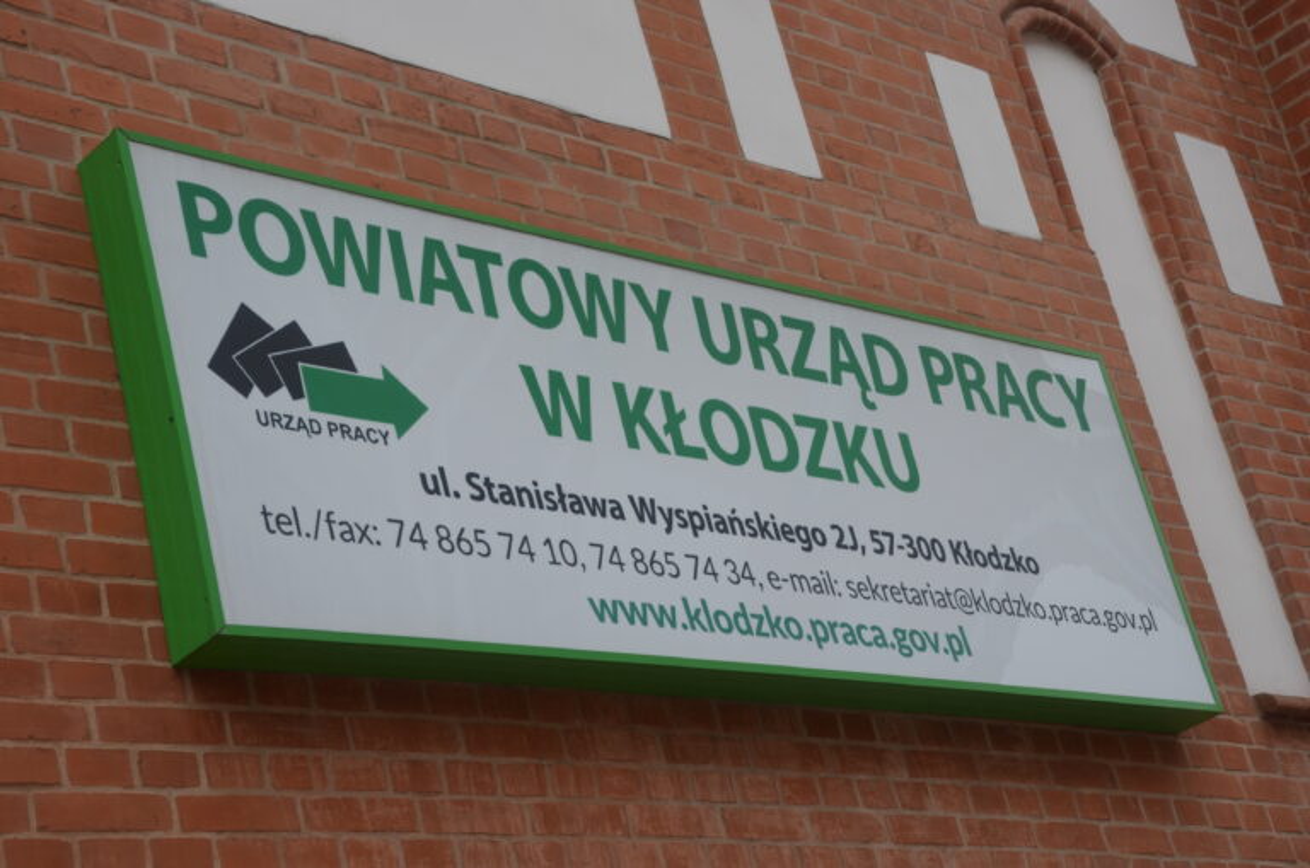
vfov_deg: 18.1
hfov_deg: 27.0
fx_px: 2724
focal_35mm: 75
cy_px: 434
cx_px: 655
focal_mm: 50
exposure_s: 1/250
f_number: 8
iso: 160
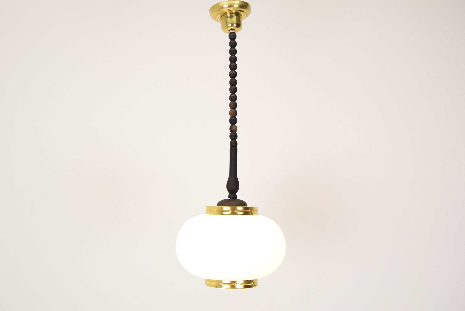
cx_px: 232
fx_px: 504
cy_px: 156
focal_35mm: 39
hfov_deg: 49.5
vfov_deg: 34.3
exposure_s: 1/160
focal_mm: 26
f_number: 6.3
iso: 1600
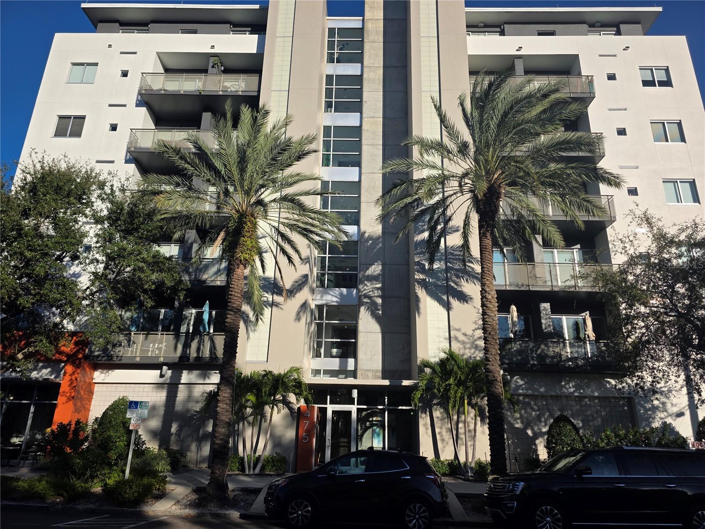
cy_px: 264
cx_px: 352
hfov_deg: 73.9
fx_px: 468
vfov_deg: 58.9
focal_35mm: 23
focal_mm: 6.3
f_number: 1.7
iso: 80
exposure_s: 1/6355
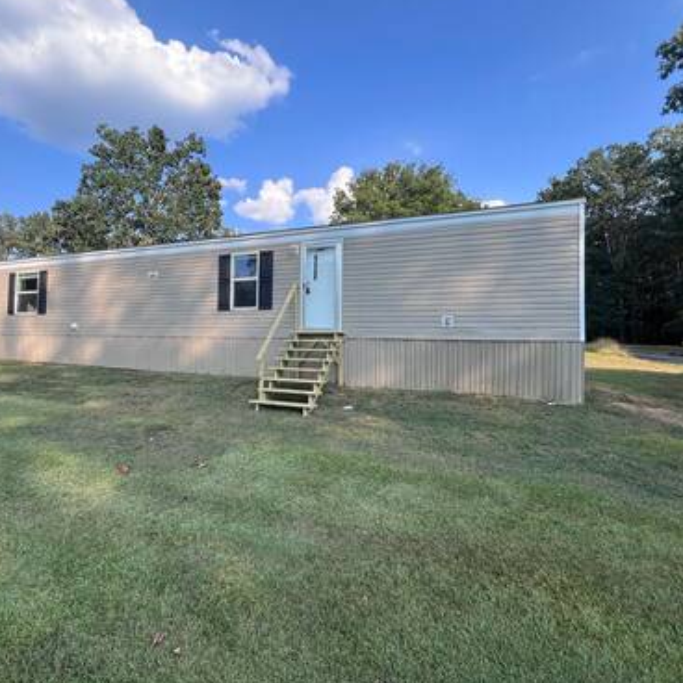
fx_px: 357
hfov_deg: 87.2
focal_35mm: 16
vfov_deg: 87.4
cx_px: 314
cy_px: 336
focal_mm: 1.57
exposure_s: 1/605
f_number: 1.8
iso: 32
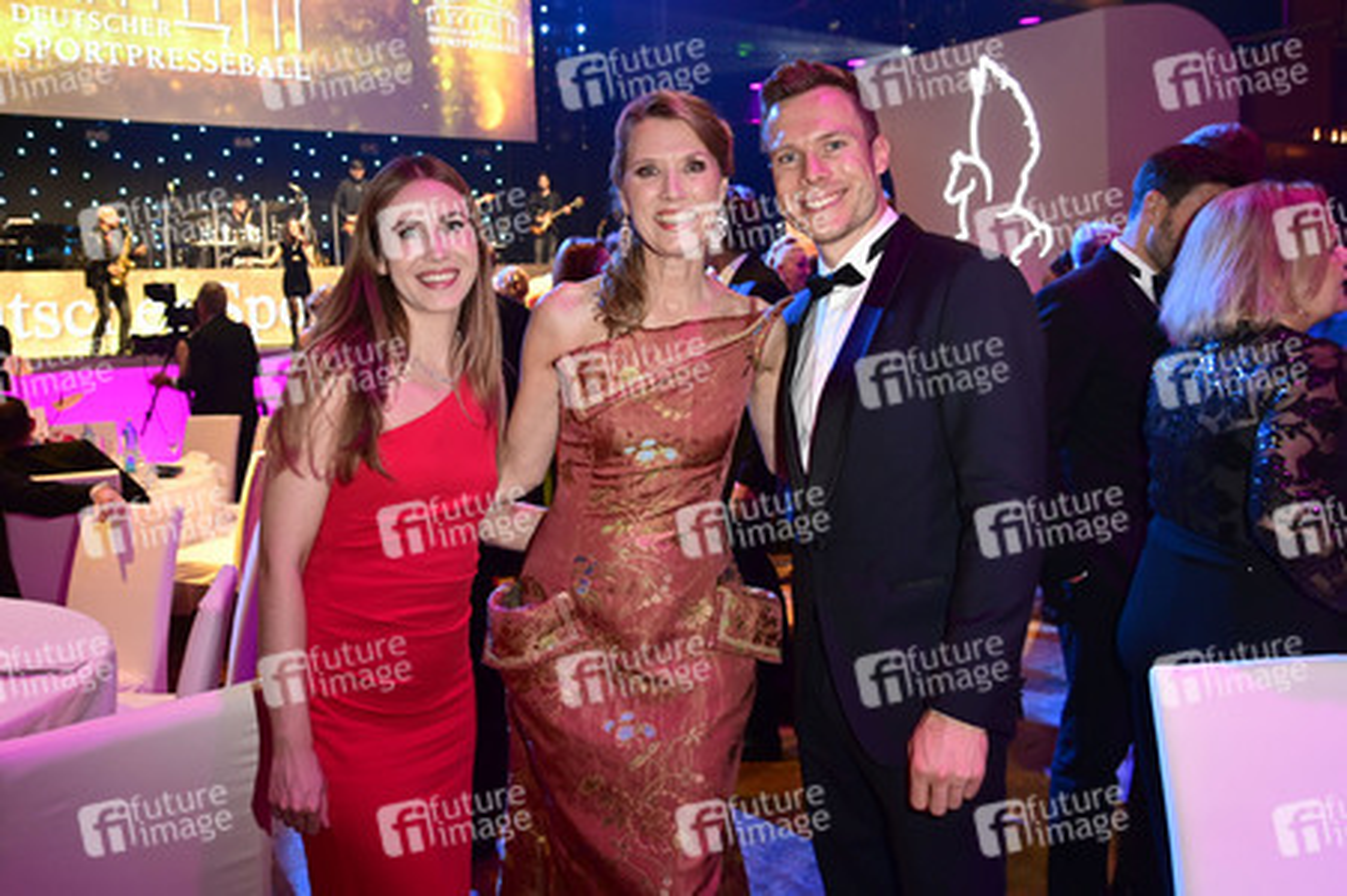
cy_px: 448
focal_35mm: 28
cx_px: 674
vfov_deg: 46.3
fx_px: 1047
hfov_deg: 65.5
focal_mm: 28
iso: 2500
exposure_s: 1/30
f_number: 5
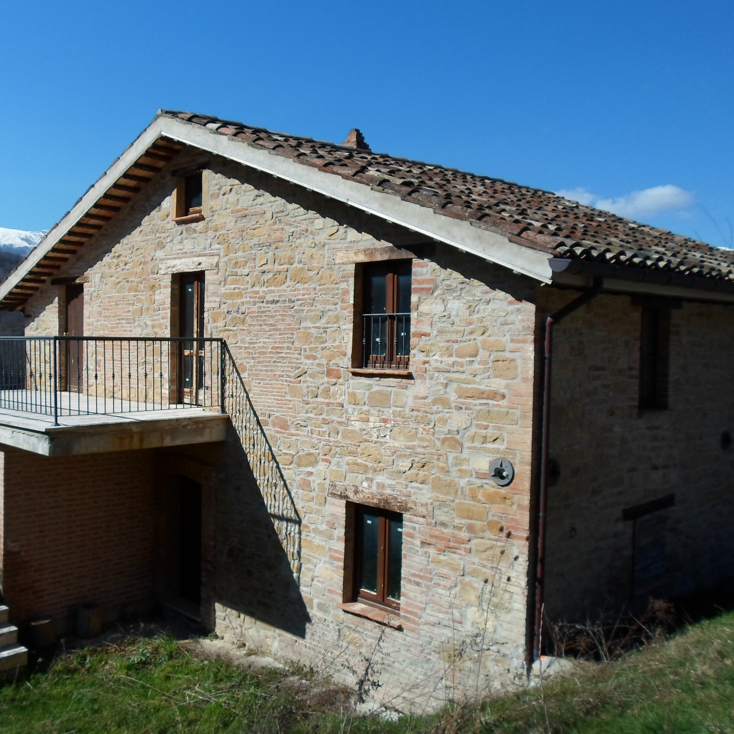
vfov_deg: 54.0
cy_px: 371
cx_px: 310
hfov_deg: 53.8
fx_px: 720
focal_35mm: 30
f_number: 2.5
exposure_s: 1/1500
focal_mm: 4.5
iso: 80
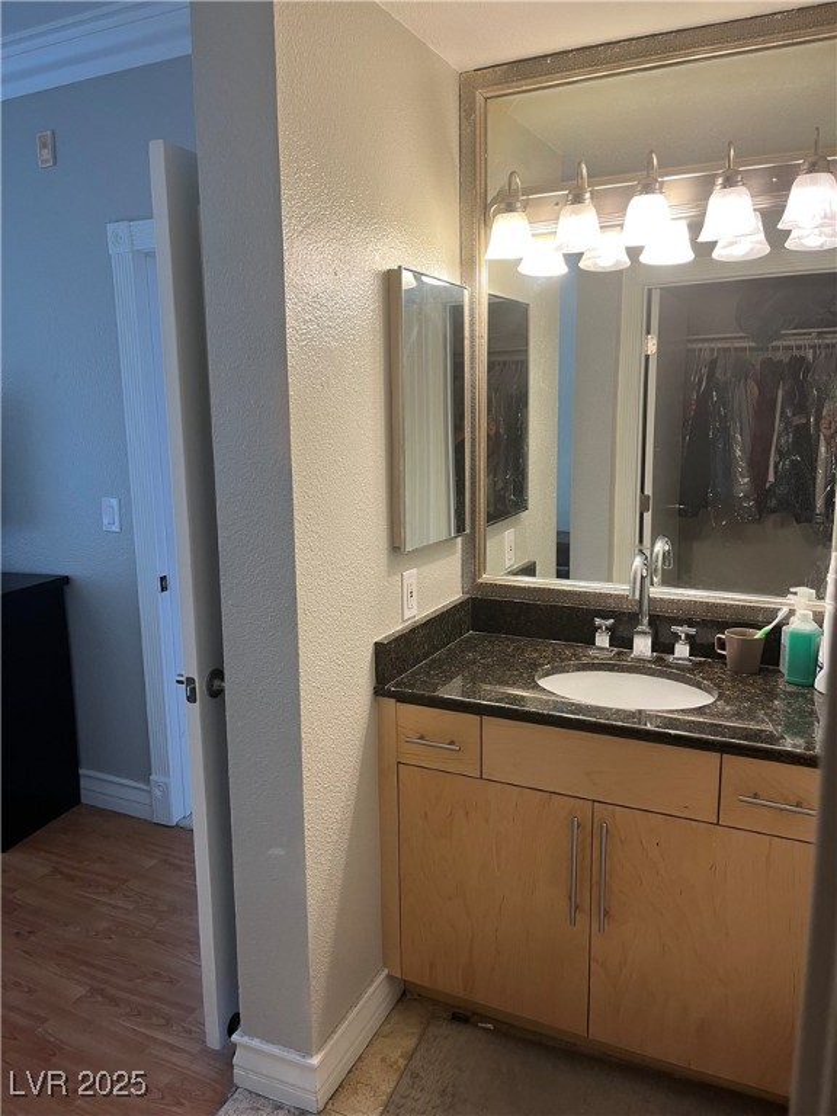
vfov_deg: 67.3
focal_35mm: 26
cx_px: 418
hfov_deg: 53.1
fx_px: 838
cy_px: 558
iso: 100
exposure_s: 1/60
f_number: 1.6
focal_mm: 5.1
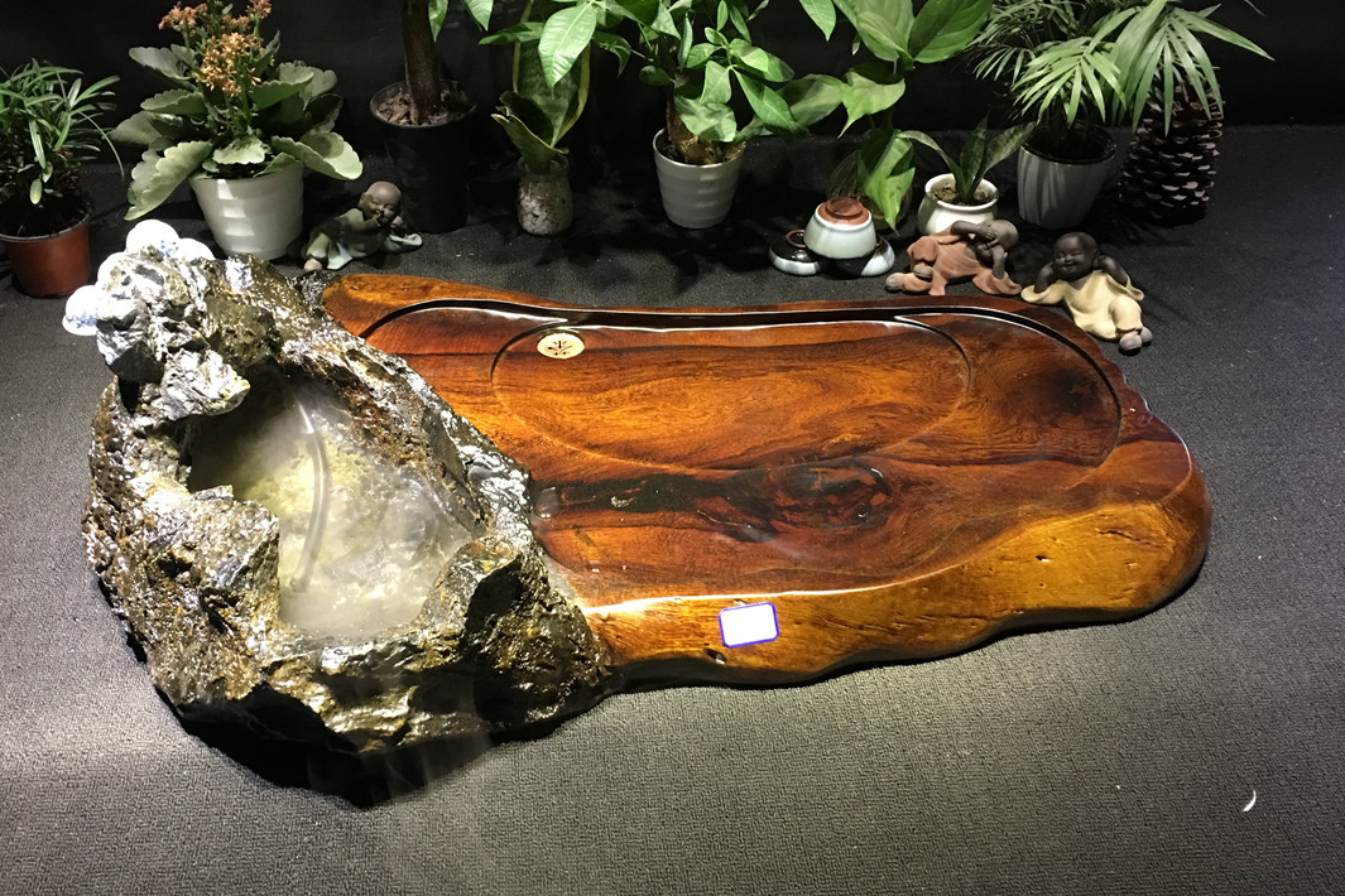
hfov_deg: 55.7
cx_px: 600
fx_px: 1270
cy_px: 396
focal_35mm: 34
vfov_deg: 38.8
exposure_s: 1/17
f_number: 2.2
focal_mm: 4.15
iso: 100
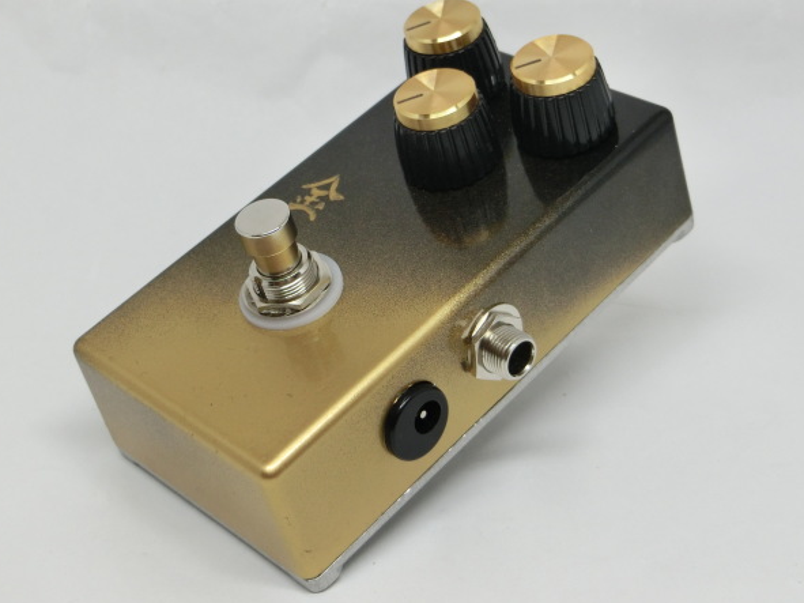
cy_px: 283
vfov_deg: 22.6
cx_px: 415
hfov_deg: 29.8
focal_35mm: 65
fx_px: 1509
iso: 160
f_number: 5
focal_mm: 10.7
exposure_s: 1/125
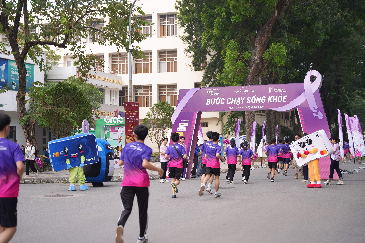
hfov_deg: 36.7
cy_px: 122
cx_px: 182
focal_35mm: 54
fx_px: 550
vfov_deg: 24.9
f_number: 2.8
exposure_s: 1/400
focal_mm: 54.3
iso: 250
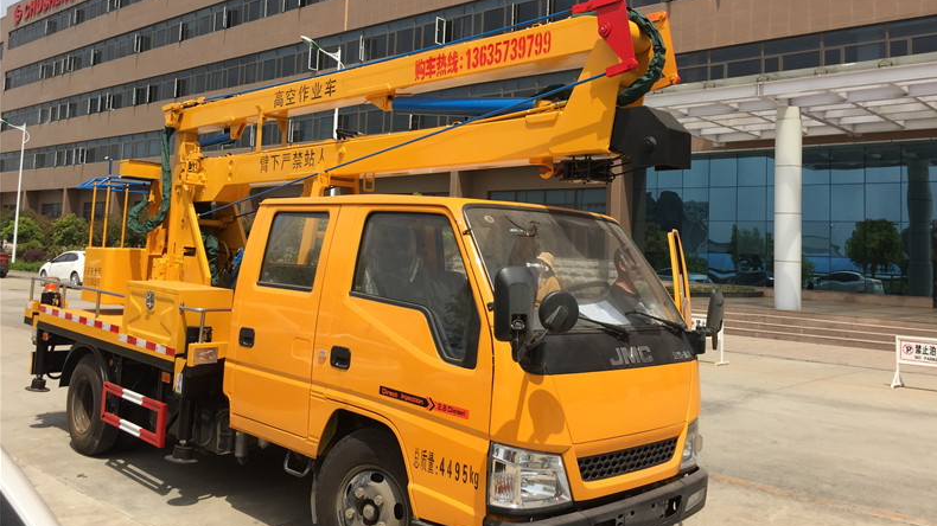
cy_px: 197
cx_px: 473
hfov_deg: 61.0
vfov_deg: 36.4
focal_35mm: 32
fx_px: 795
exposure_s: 1/1980
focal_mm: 4.15
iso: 32
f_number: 2.2
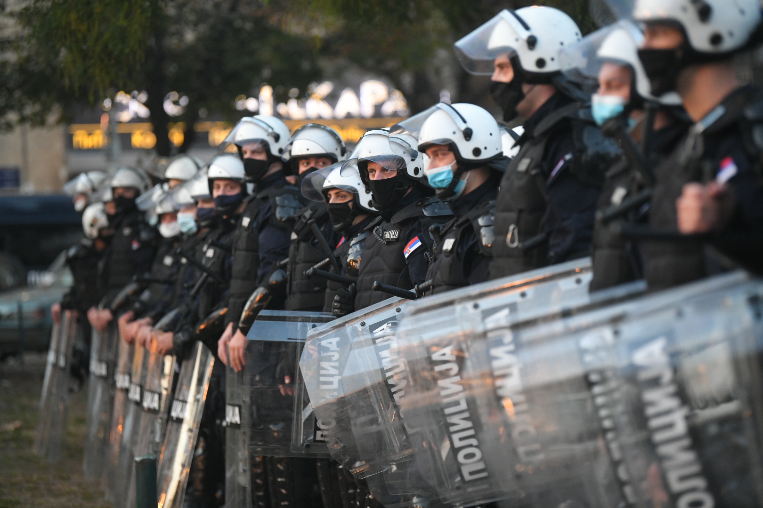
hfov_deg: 13.7
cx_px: 382
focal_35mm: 150
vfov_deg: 9.1
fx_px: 3179
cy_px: 254
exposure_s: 1/125
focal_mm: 150
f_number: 2.8
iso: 3200
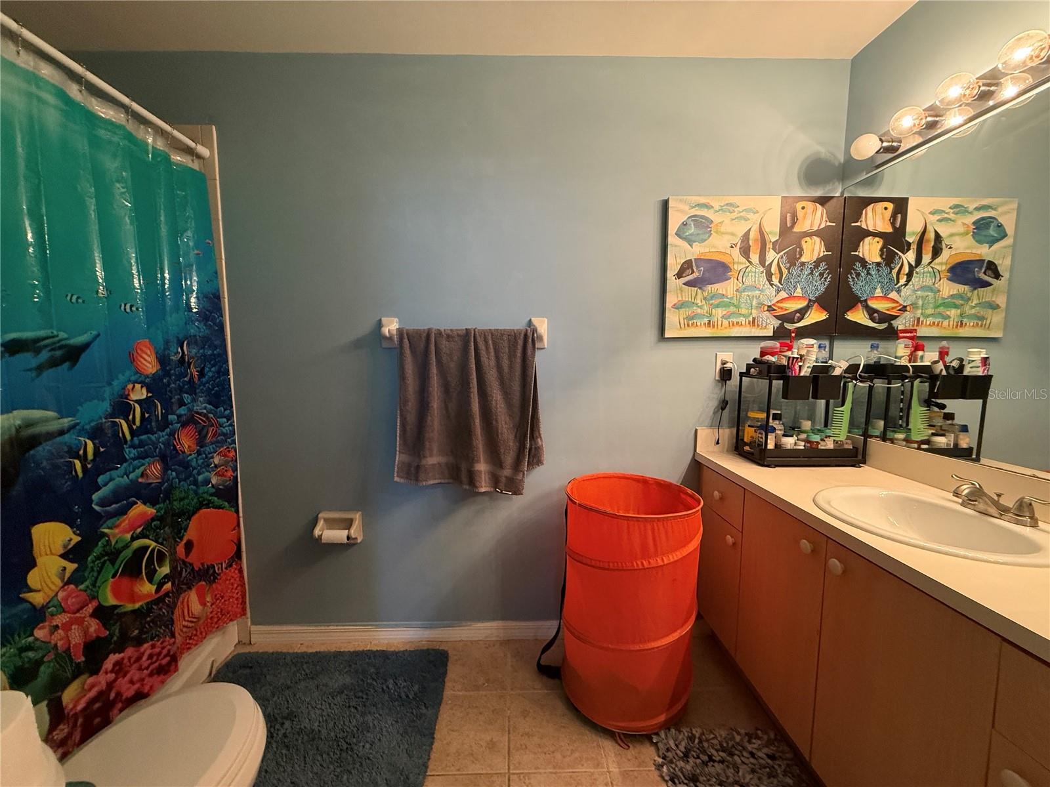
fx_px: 425
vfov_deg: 85.7
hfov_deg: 102.1
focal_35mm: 14
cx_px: 525
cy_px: 394
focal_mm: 2.22
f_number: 2.2
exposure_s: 1/60
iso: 400
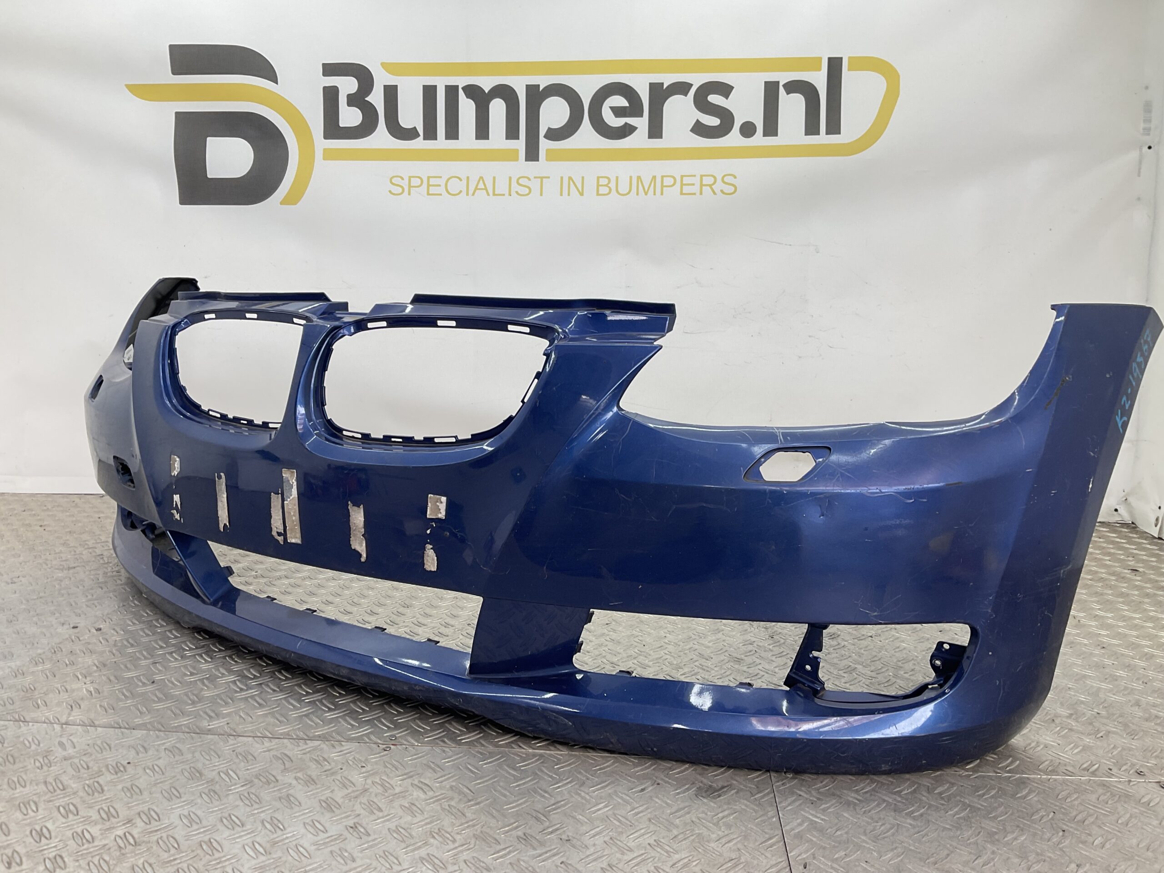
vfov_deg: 48.2
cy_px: 436
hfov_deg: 61.7
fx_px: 975
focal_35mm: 29
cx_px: 582
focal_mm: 3
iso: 16
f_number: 1.8
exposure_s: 1/108
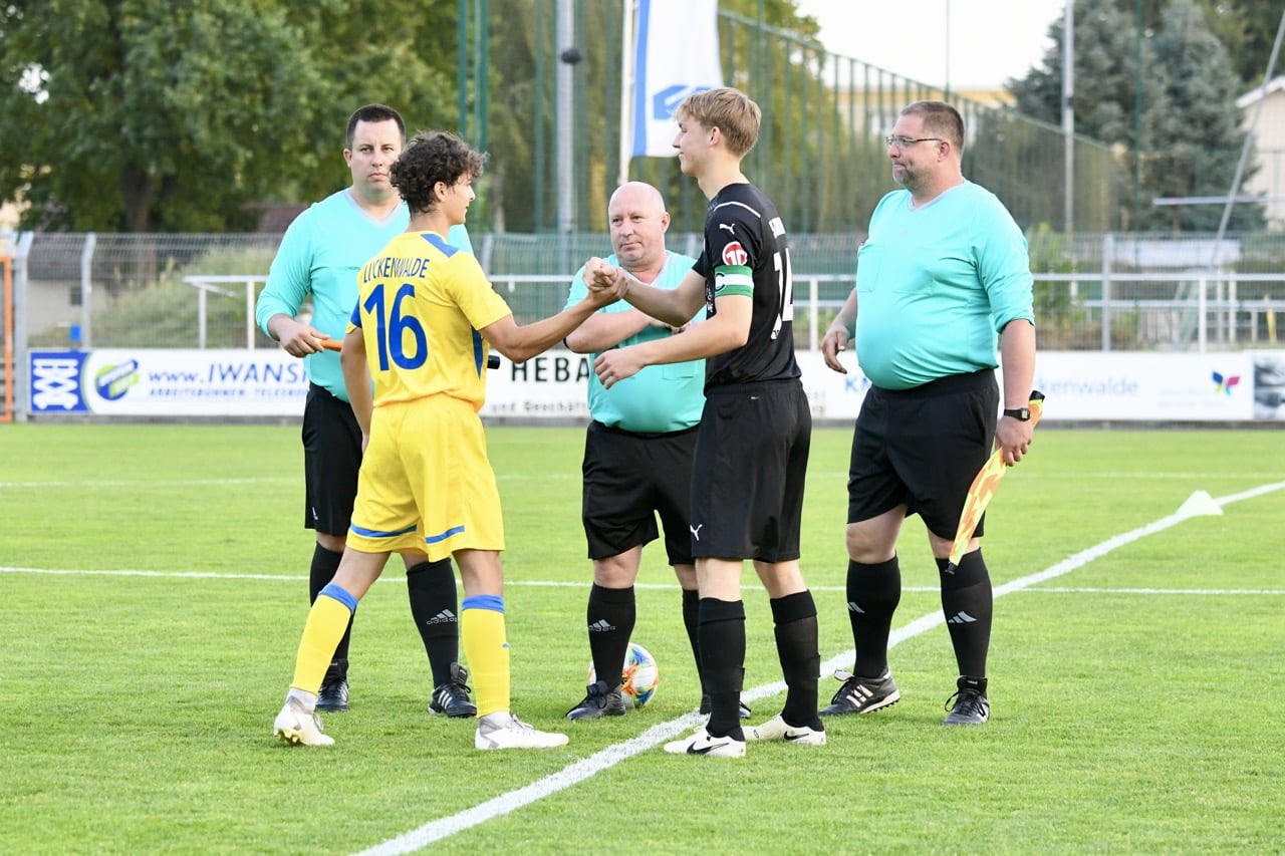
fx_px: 4639
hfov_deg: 15.8
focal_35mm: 130
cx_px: 642
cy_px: 428
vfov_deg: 10.5
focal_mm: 130
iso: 5600
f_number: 4.8
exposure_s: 1/1600
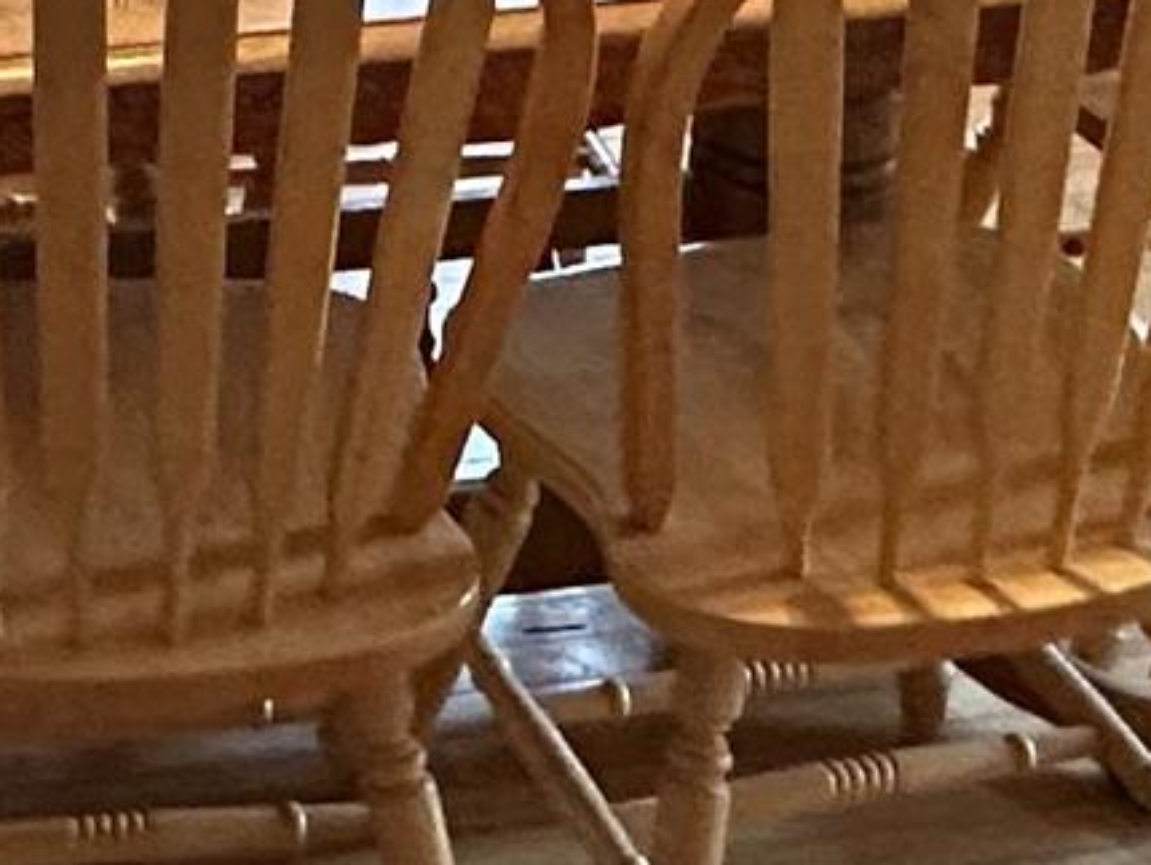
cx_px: 115
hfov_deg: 19.3
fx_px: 3327
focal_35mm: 100
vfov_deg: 14.5
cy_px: -56
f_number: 2.2
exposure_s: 1/60
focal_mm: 2.22
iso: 640
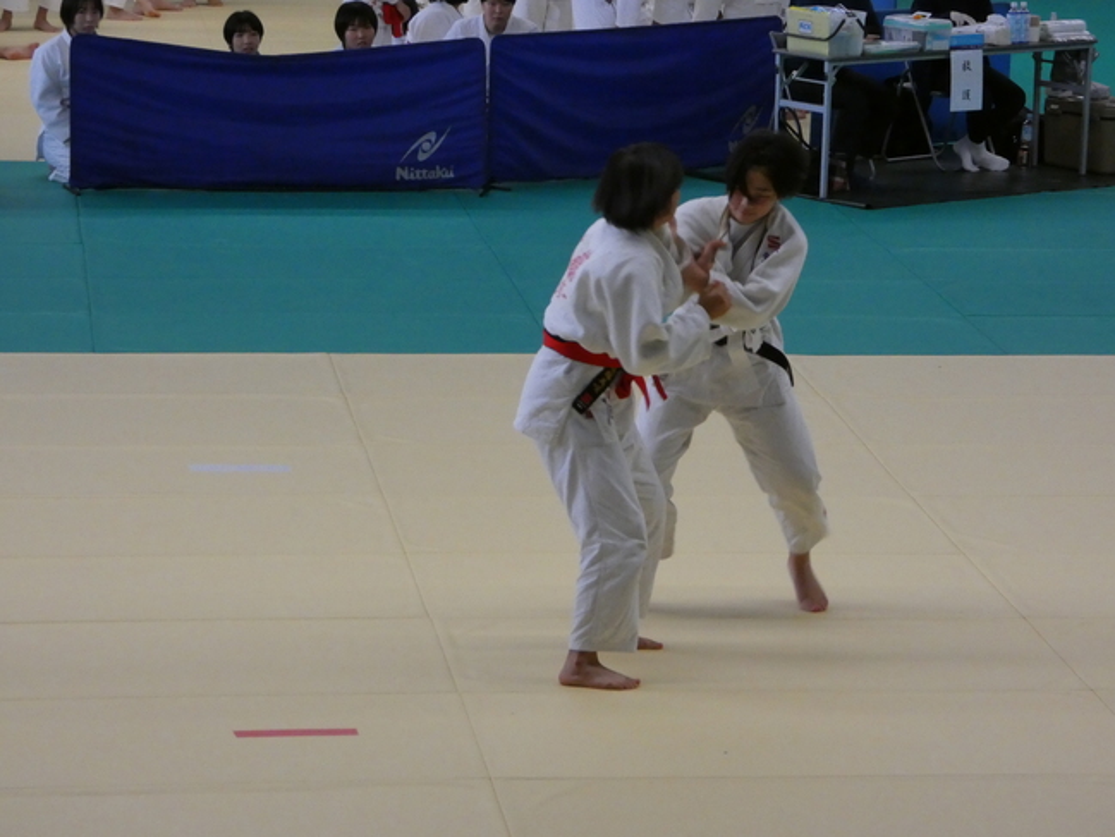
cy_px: 418
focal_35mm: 144
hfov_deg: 13.7
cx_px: 558
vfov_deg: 10.3
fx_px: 4639
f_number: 5.3
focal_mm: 25.8
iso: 800
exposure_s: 1/125
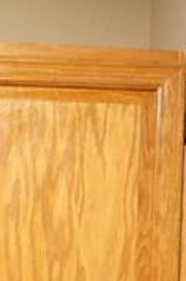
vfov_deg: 15.4
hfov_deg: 10.8
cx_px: -102
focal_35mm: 121
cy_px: 447
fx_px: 941
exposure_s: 1/3
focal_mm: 28
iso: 200
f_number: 3.5
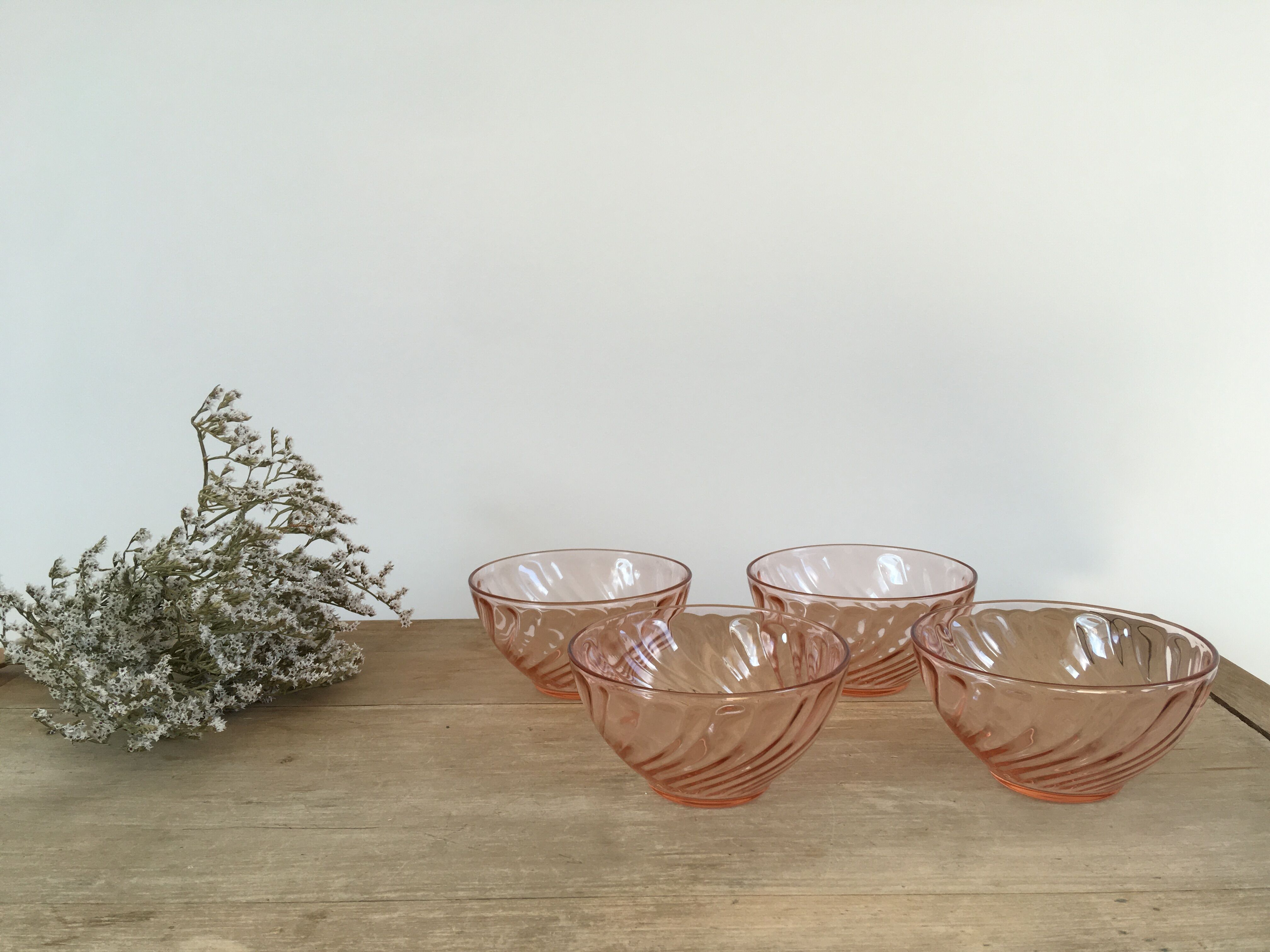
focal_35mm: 29
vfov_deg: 48.2
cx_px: 635
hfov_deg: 61.7
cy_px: 476
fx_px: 1064
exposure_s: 1/100
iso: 40
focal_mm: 4.15
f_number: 2.2
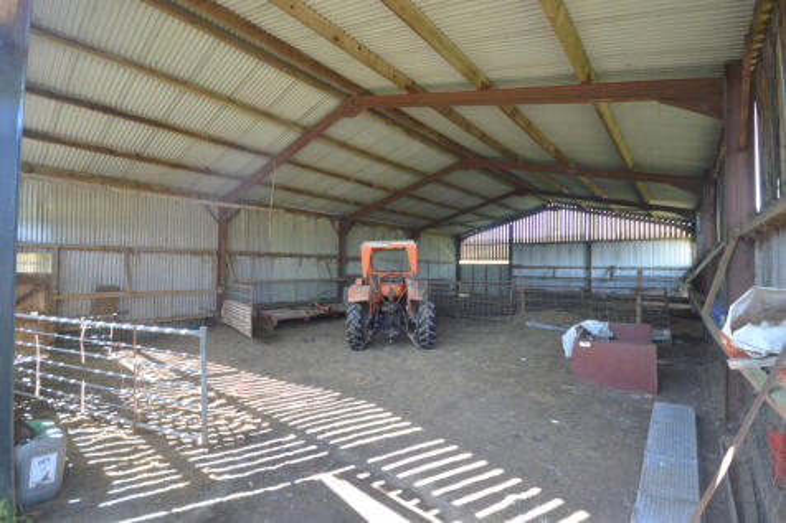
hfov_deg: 100.4
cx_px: 393
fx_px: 327
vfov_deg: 77.3
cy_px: 262
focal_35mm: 15
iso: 560
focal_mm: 10
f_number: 4
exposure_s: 1/60
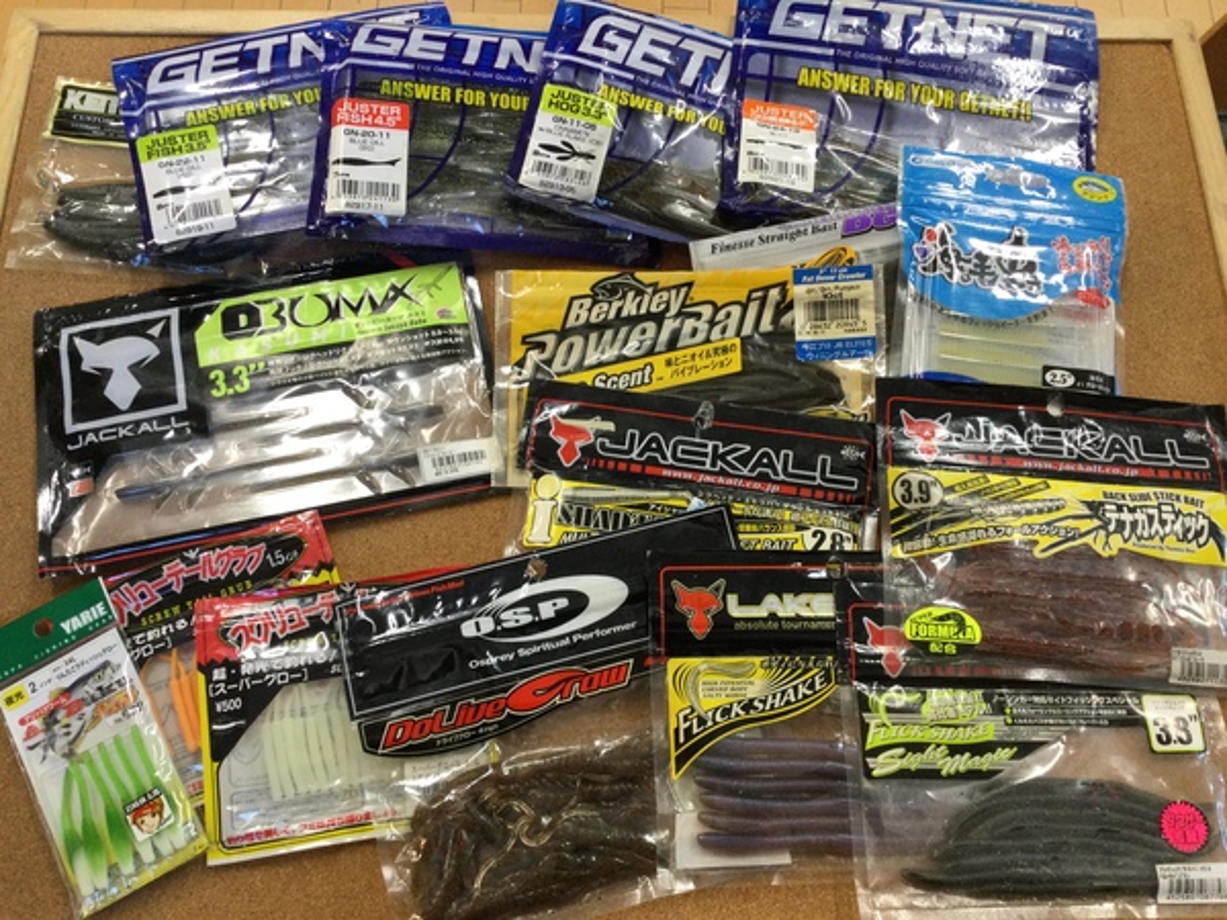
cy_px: 460
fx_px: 1099
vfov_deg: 45.4
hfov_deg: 58.4
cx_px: 614
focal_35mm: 31
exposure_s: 1/30
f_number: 2.4
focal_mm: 3.3
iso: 40
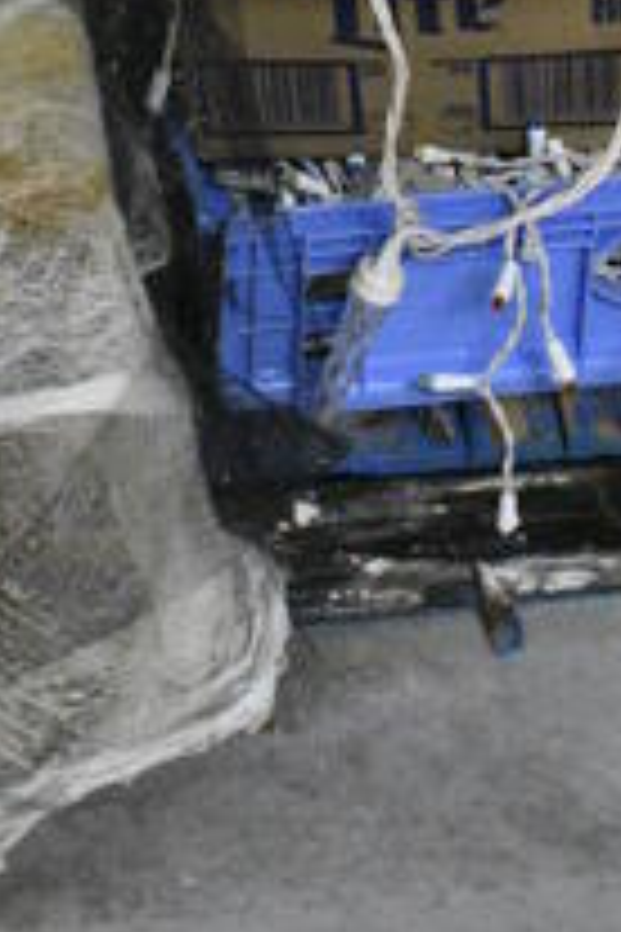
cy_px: -525
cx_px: 135
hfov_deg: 11.5
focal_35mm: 119
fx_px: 3079
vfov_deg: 15.6
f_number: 3.5
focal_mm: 18
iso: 4500
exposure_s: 1/125
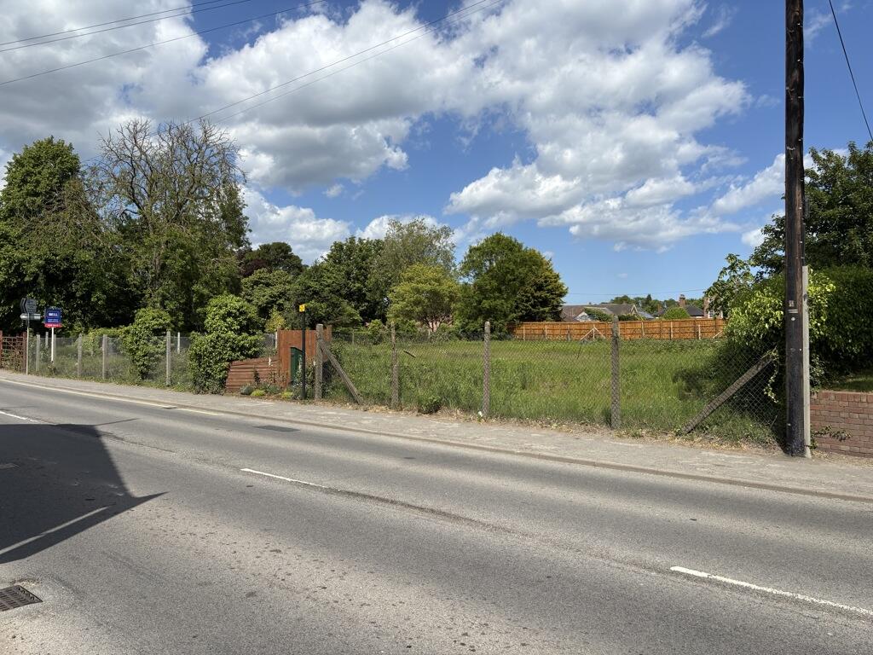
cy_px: 328
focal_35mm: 26
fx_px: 656
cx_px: 436
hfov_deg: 67.3
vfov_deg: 53.1
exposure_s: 1/4630
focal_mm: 5.96
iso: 50
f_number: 1.6
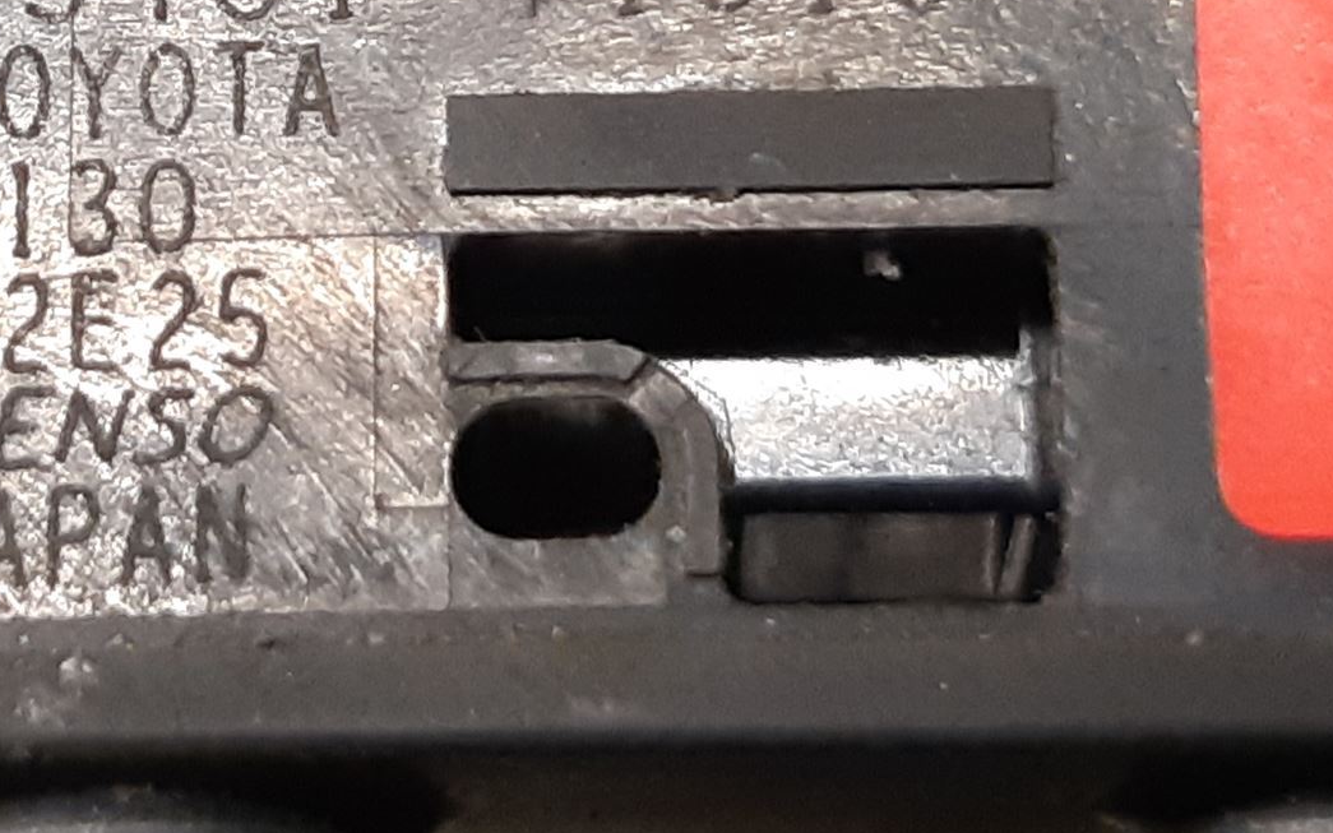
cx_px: 449
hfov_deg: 37.2
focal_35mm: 54
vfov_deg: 23.1
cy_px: 23
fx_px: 1962
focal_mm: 3.93
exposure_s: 1/50
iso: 250
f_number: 1.7
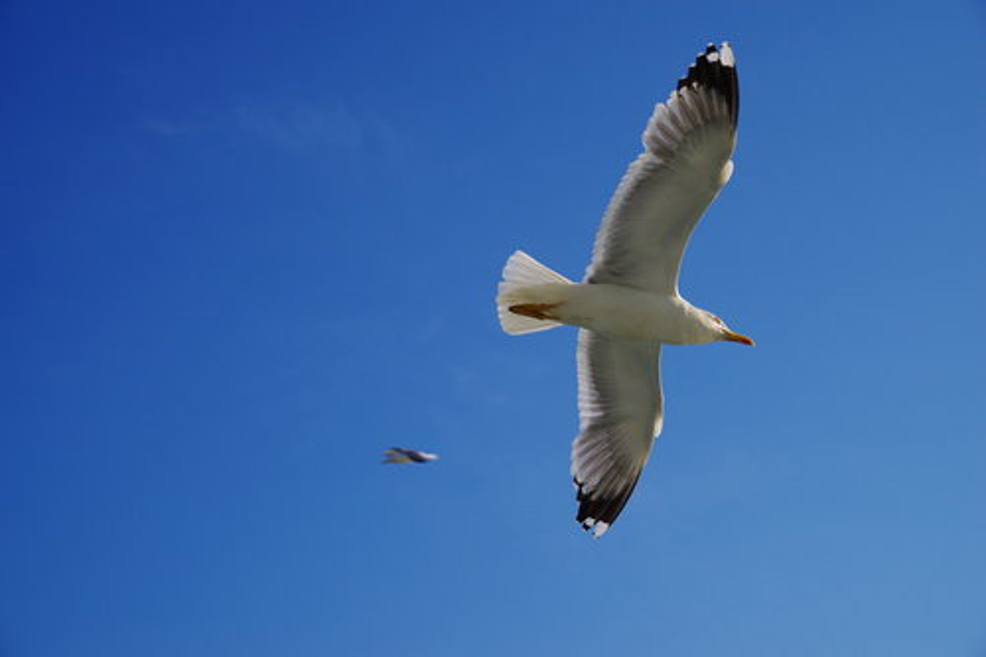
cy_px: 328
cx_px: 493
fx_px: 1916
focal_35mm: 70
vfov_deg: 19.4
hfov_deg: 28.9
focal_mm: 70
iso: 320
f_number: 8
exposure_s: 1/800
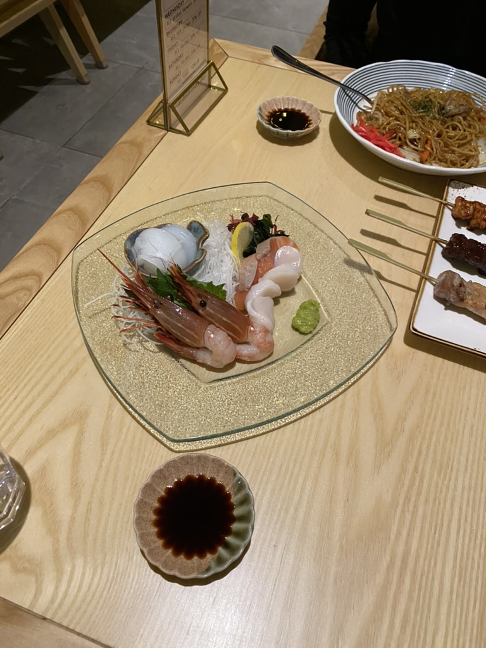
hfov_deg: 53.1
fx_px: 487
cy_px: 324
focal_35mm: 26
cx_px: 243
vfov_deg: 67.3
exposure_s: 1/60
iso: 320
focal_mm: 4.25
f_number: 1.8
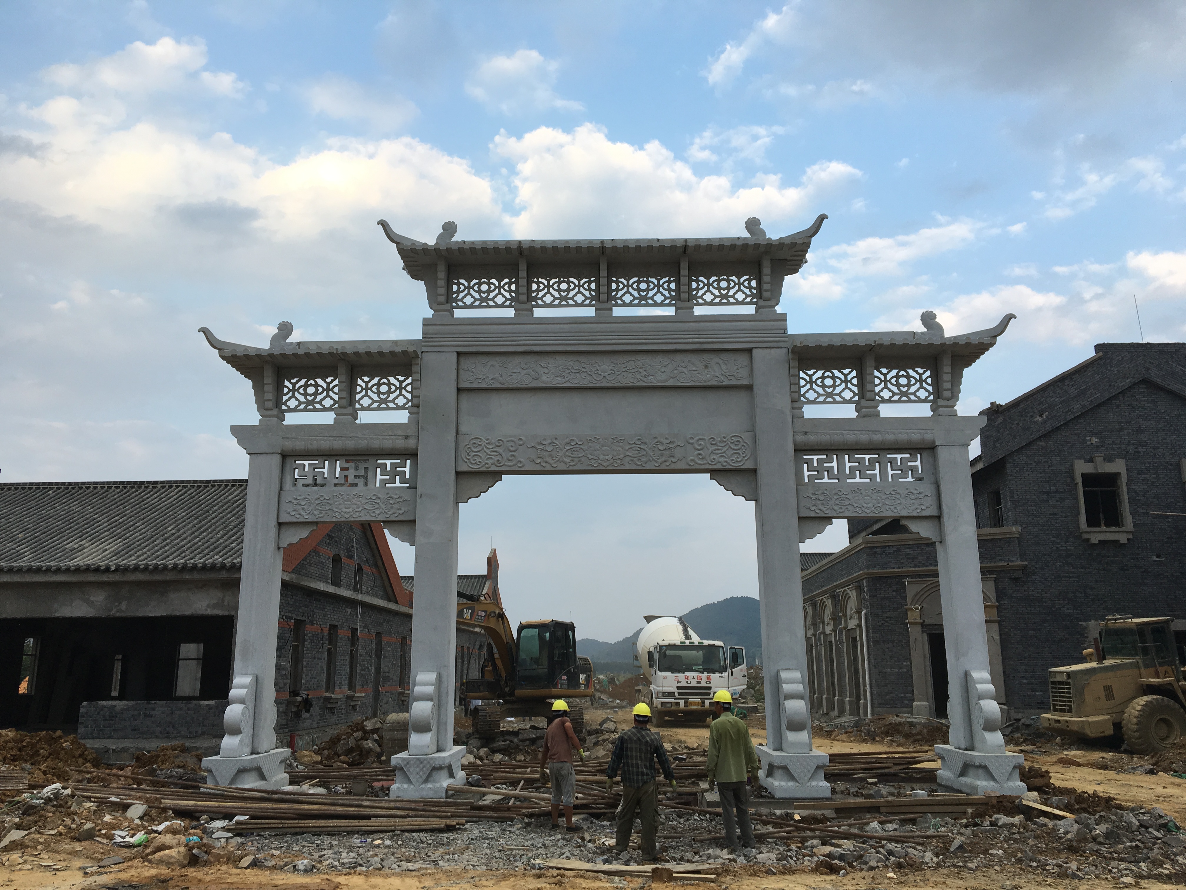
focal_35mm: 29
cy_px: 445
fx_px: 994
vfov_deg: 48.2
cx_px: 593
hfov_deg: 61.7
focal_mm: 4.15
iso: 25
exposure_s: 1/289
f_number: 2.2
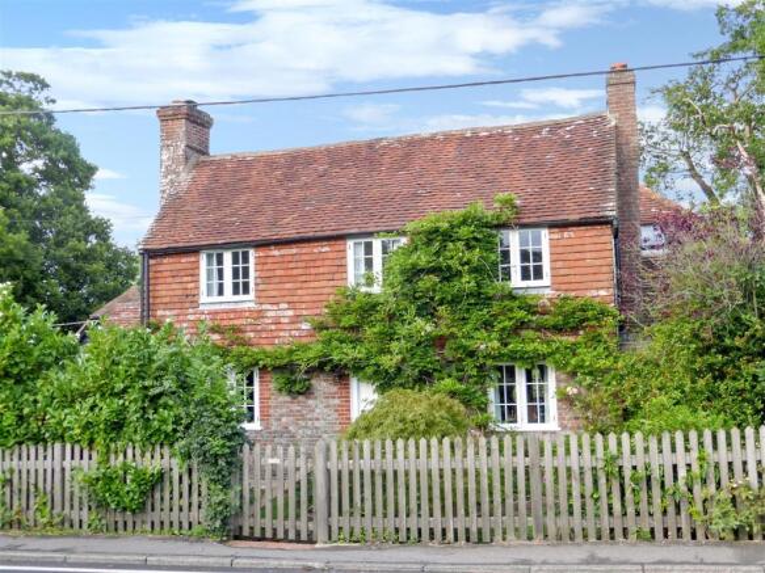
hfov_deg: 54.0
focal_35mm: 34
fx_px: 751
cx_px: 382
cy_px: 286
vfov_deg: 41.8
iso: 100
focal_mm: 6.1
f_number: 3.7
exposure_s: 1/100
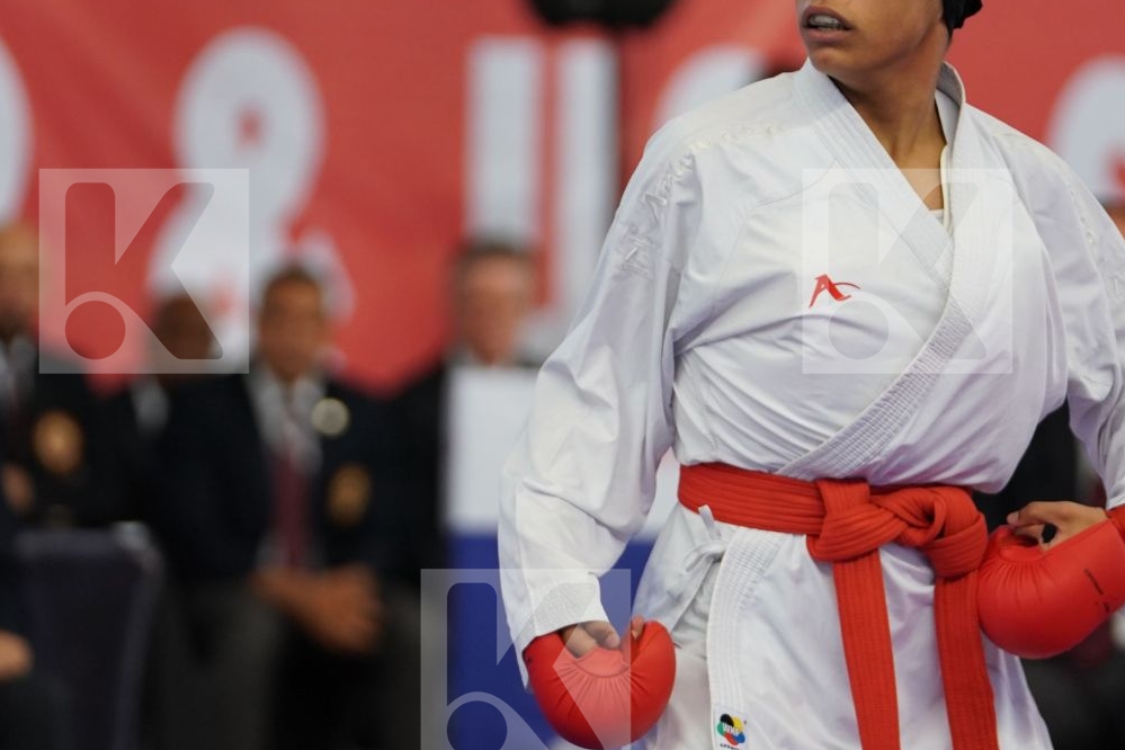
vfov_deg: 4.7
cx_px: 526
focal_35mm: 290
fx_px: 9062
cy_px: 271
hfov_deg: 7.1
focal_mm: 161
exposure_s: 1/1000
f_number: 2.8
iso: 1600
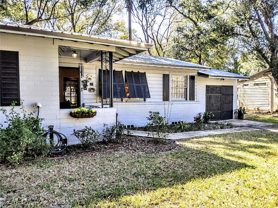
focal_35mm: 20
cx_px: 139
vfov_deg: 66.0
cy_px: 104
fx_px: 161
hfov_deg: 81.7
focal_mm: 3.54
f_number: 2
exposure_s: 1/303
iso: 100
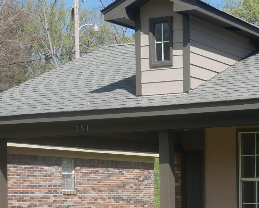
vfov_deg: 13.6
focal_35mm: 112
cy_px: 199
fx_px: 859
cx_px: 301
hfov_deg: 16.5
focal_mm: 16
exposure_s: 1/500
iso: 200
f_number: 6.3
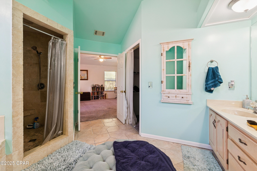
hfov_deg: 100.4
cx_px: 128
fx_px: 107
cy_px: 86
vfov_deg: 77.3
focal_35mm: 15
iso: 100
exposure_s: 1/5
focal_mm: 10
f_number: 8
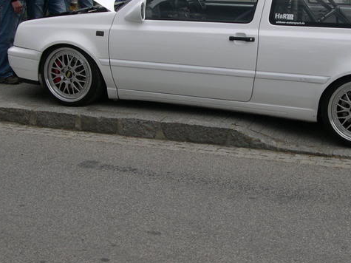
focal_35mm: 64
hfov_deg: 30.1
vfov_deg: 22.9
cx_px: 226
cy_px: 103
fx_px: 649
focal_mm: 8
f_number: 7.6
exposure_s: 1/147
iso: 100
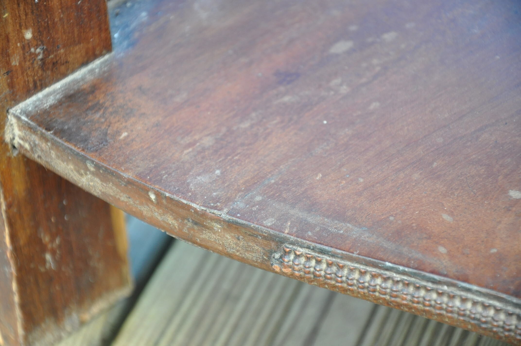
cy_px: 173
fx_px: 2277
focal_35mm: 158
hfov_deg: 13.1
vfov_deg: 8.7
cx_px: 260
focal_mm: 105
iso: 800
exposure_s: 1/125
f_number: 5.6
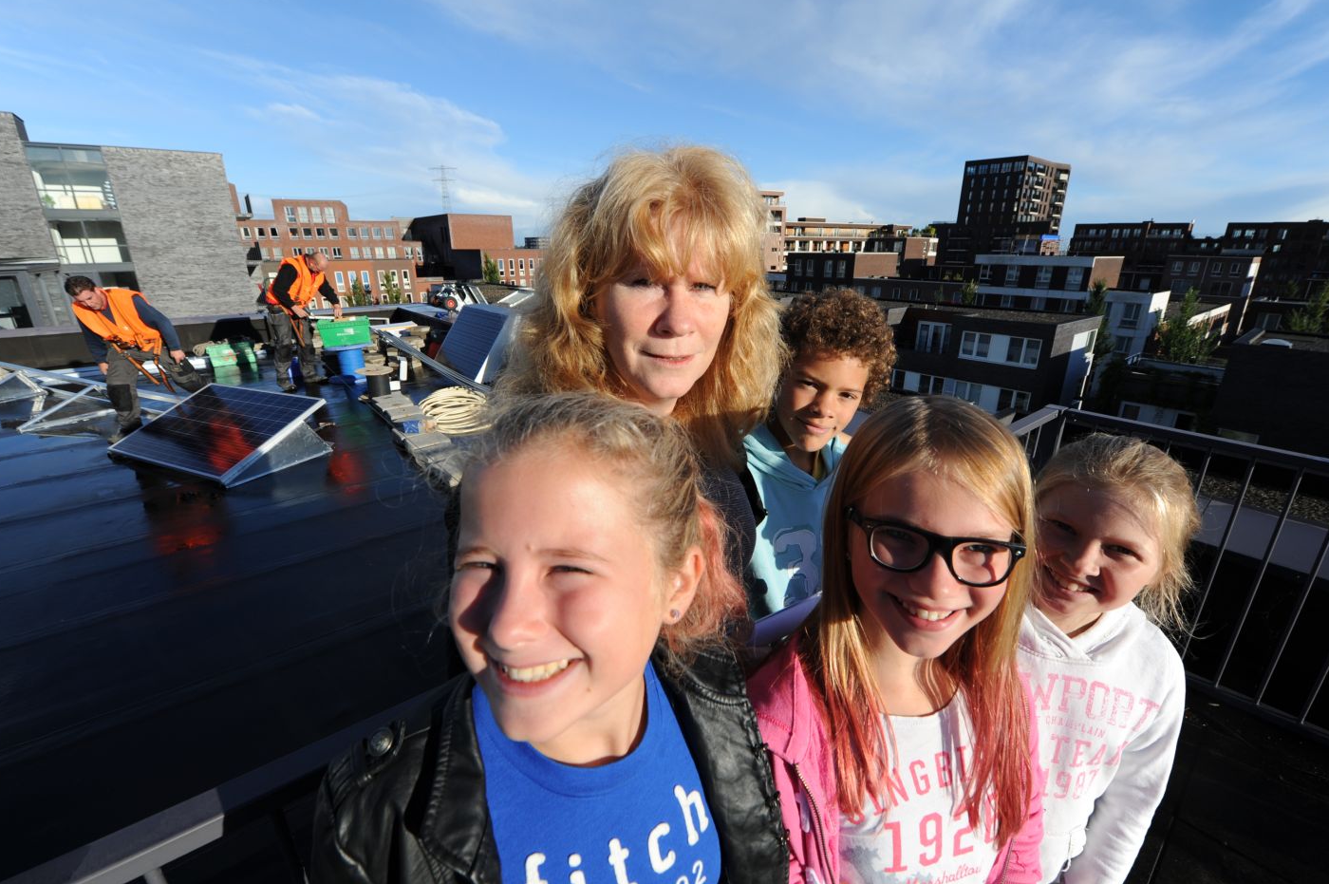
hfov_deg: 100.4
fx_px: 553
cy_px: 447
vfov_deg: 77.2
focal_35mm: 15
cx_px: 683
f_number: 9
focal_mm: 14
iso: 200
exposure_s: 1/400
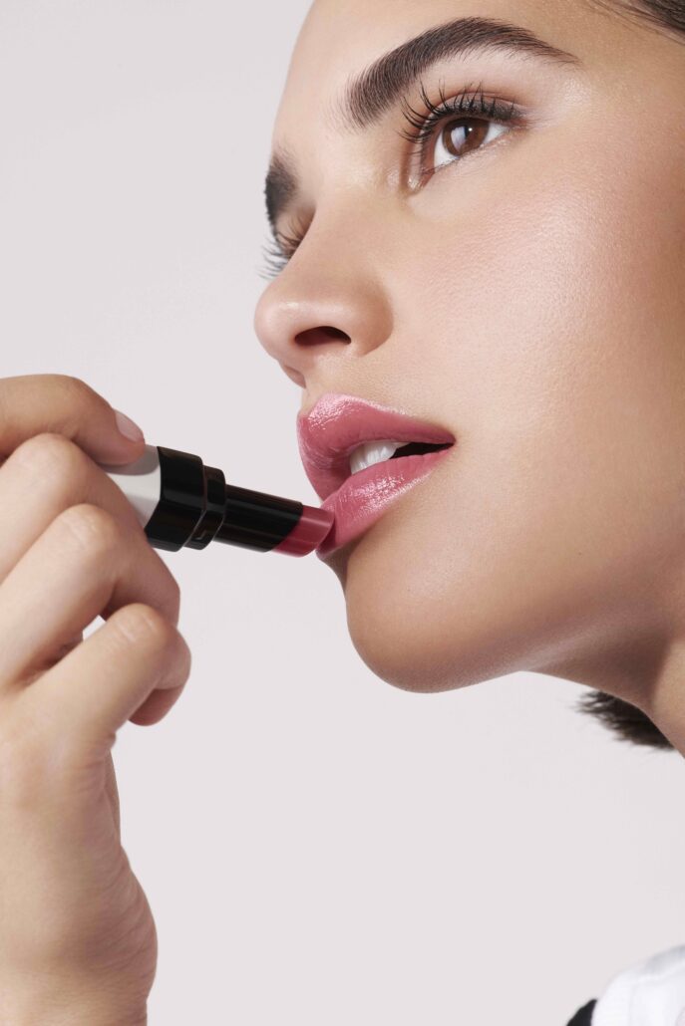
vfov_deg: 19.5
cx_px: 342
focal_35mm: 105
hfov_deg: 13.0
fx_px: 2996
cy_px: 513
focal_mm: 105
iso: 400
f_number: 16
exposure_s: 1/200
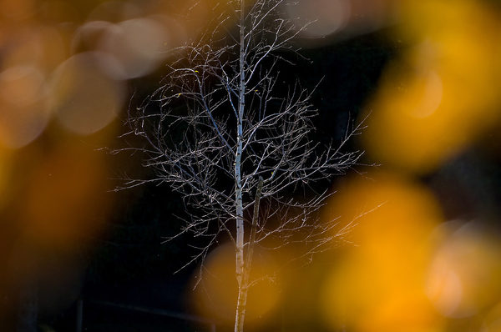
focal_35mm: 300
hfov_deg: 6.9
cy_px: 166
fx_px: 4168
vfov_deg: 4.6
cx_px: 250
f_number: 4
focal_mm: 200
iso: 400
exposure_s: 1/1600
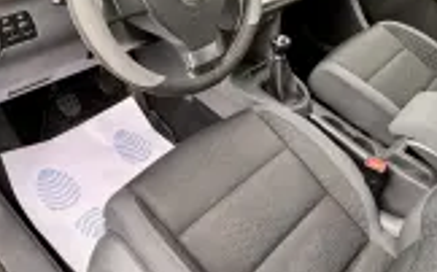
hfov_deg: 57.7
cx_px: 264
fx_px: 393
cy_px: 108
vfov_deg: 38.1
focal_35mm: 33
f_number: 2.2
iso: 200
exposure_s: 1/99
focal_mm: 2.22
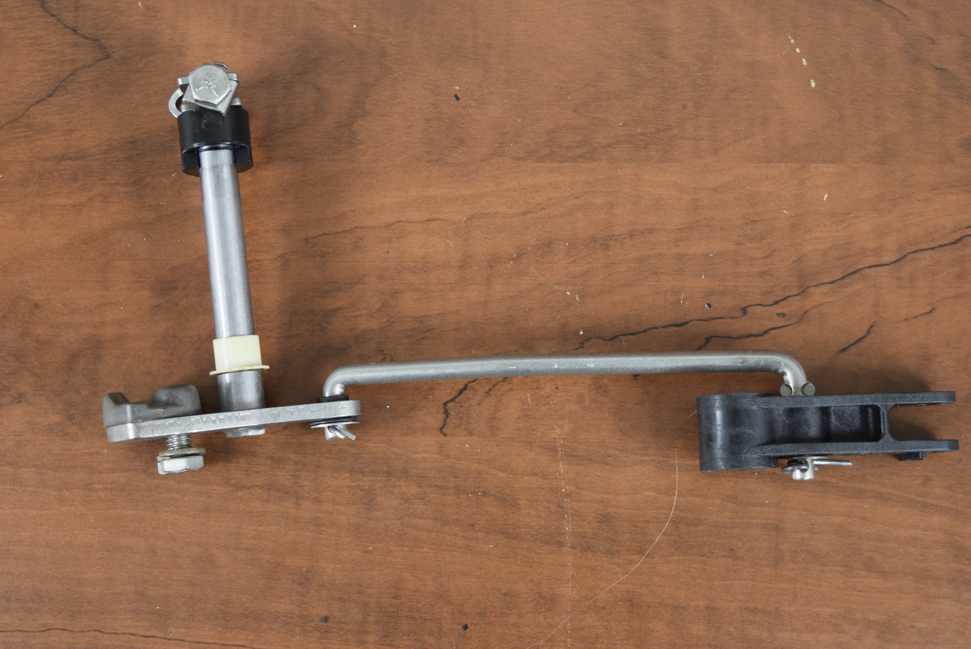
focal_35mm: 60
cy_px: 324
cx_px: 486
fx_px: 1619
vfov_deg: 22.7
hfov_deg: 33.4
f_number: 5.6
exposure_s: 1/125
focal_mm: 40
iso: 560
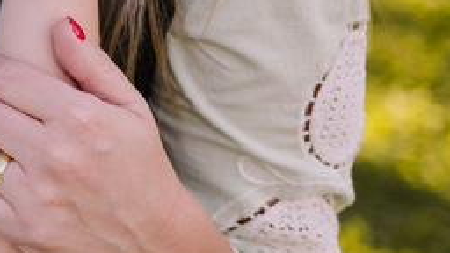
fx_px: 2052
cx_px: -459
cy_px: -93
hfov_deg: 11.3
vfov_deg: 7.0
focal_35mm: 172
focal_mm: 35
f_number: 2
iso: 400
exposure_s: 1/1600
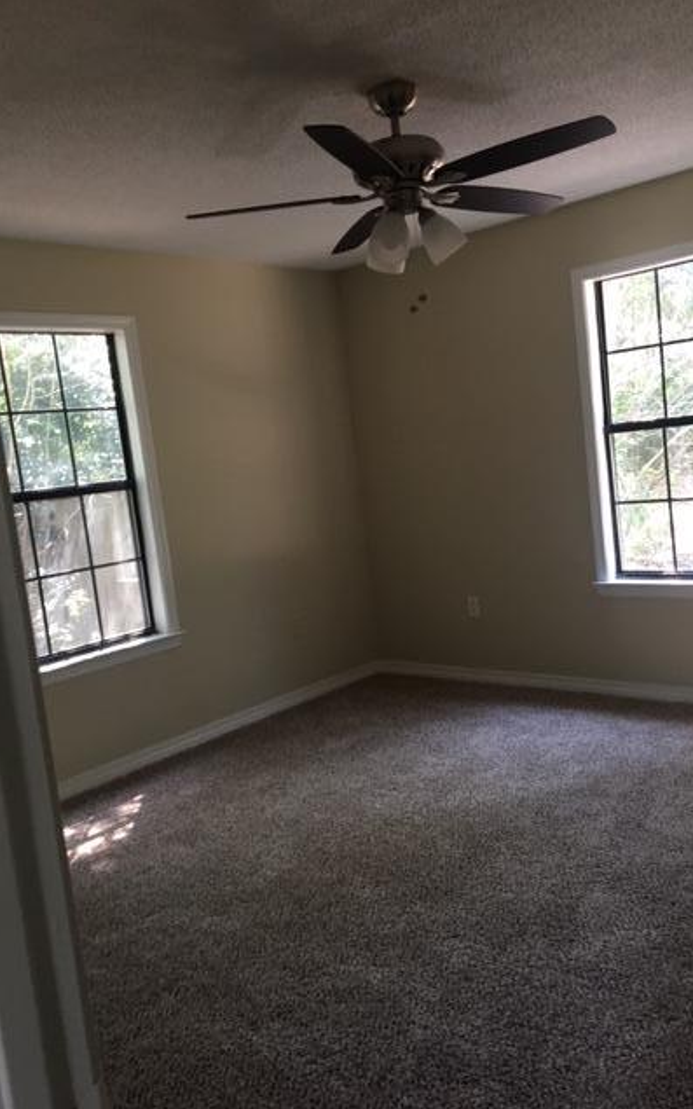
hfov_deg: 40.6
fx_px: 937
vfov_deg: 61.2
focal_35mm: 31
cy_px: 552
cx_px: 363
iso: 100
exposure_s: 1/30
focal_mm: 4.15
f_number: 2.2
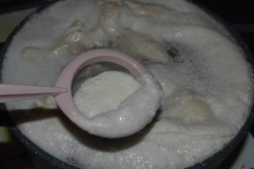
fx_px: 359
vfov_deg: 26.4
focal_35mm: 51
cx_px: 127
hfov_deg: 38.9
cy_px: 84
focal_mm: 34
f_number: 8
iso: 100
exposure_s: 1/60
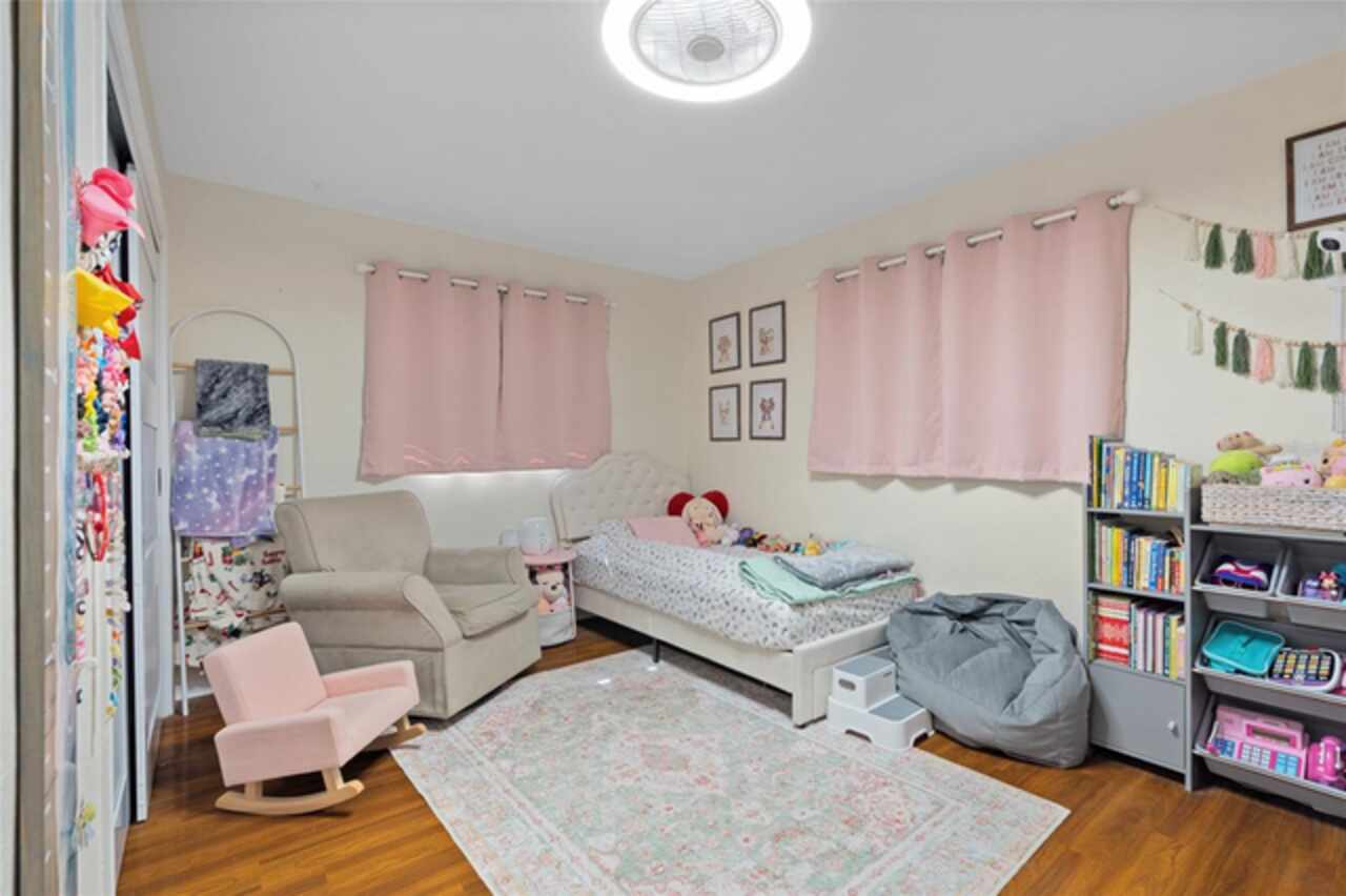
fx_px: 598
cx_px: 673
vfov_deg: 73.7
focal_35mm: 16
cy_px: 448
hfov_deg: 96.8
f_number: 9
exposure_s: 2.5
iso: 250
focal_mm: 16
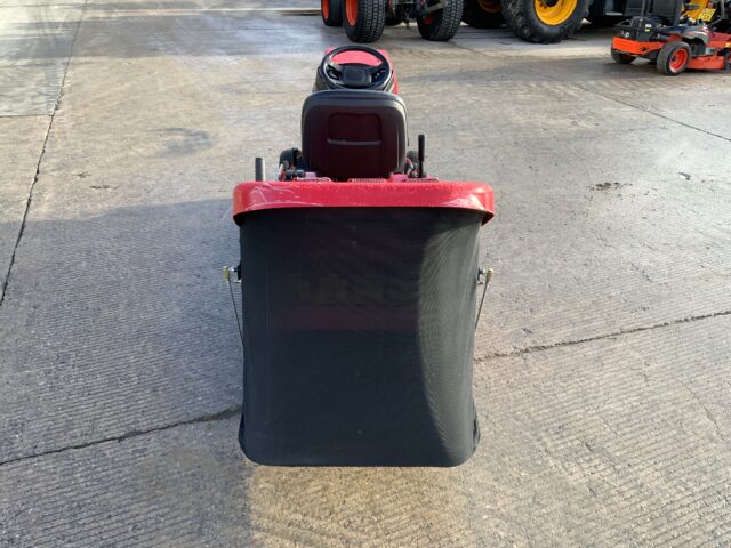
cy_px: 274
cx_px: 366
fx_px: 612
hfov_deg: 61.7
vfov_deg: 48.2
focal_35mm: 29
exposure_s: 1/234
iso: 16
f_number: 1.8
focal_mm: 3
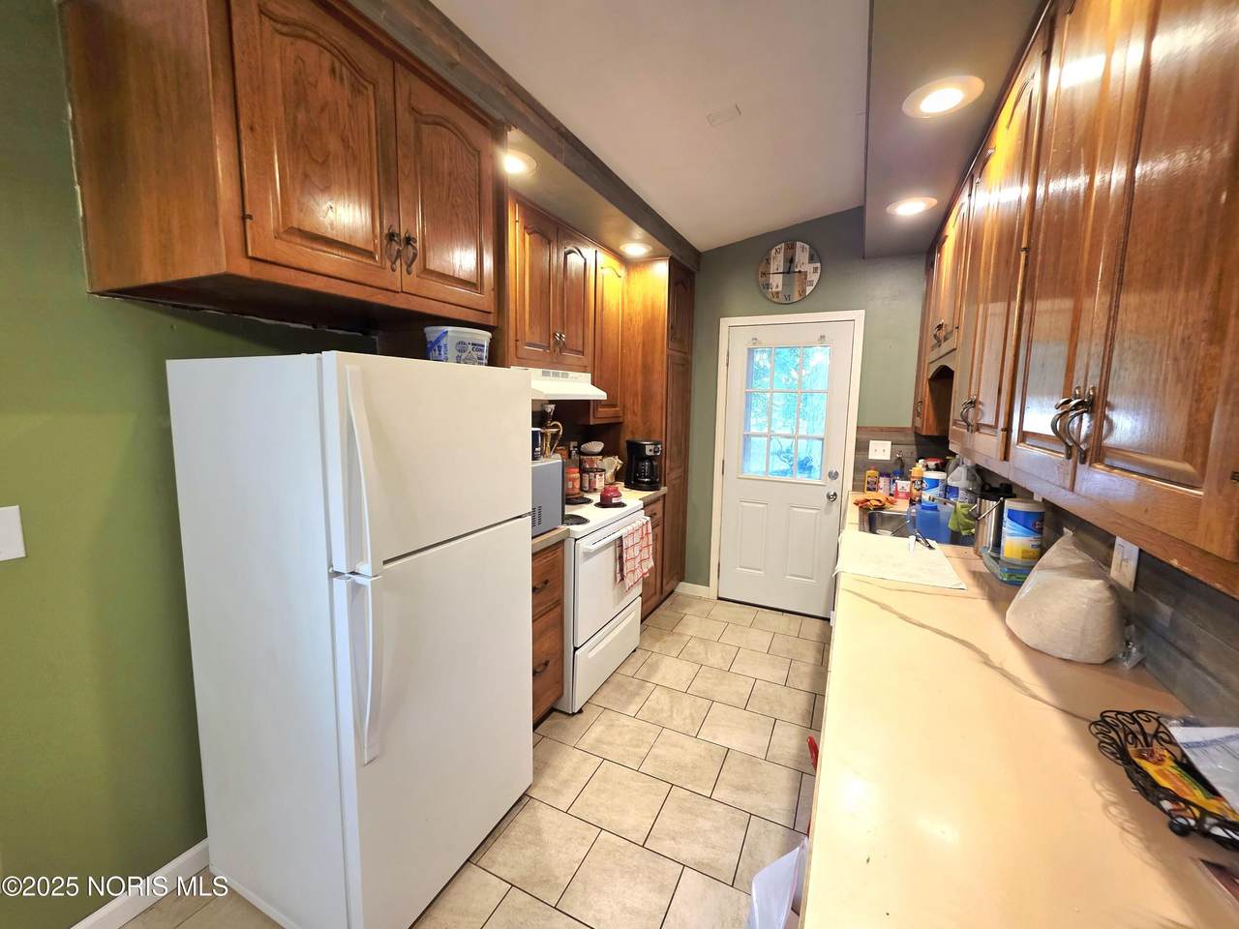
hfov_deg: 106.2
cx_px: 620
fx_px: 465
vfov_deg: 89.9
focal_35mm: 13
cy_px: 464
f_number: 1.9
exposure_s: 1/60.2
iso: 200
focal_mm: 2.2
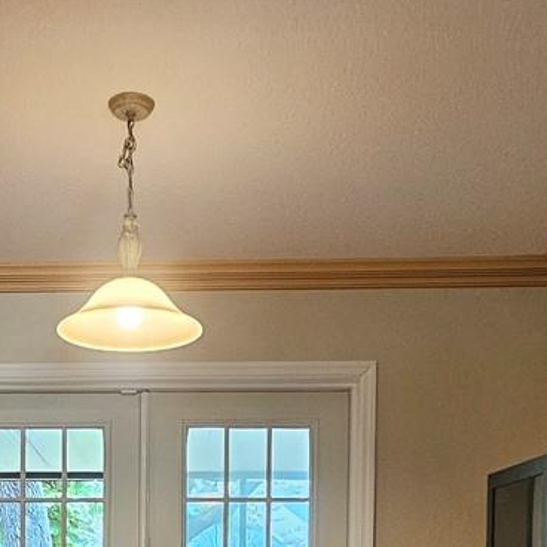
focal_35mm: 50
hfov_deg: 33.2
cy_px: 621
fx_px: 894
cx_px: 117
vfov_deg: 30.0
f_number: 2.2
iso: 400
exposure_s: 1/60
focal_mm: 2.2
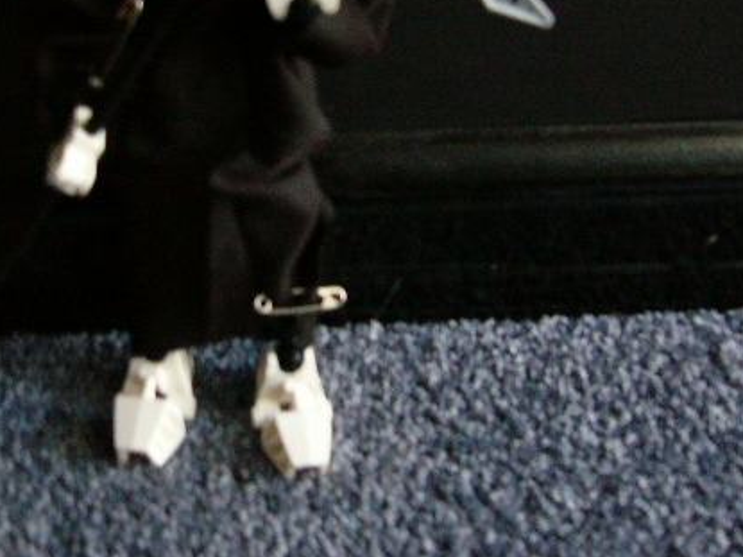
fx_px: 1159
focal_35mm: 54
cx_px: 249
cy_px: 131
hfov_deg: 35.2
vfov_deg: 26.6
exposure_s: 1/8
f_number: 2.8
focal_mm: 5.8
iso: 200
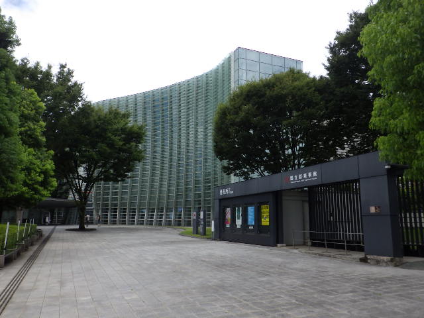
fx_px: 343
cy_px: 159
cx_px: 212
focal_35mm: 28
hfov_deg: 63.4
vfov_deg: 49.7
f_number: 4.2
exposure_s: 1/640
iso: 125
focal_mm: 5
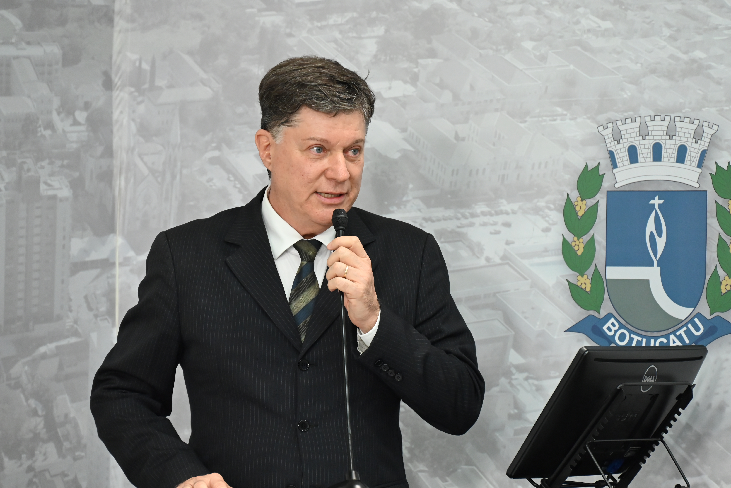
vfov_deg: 6.2
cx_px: 375
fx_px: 4509
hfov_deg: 9.3
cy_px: 268
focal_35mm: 222
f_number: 6.3
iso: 3200
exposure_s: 1/125
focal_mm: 200
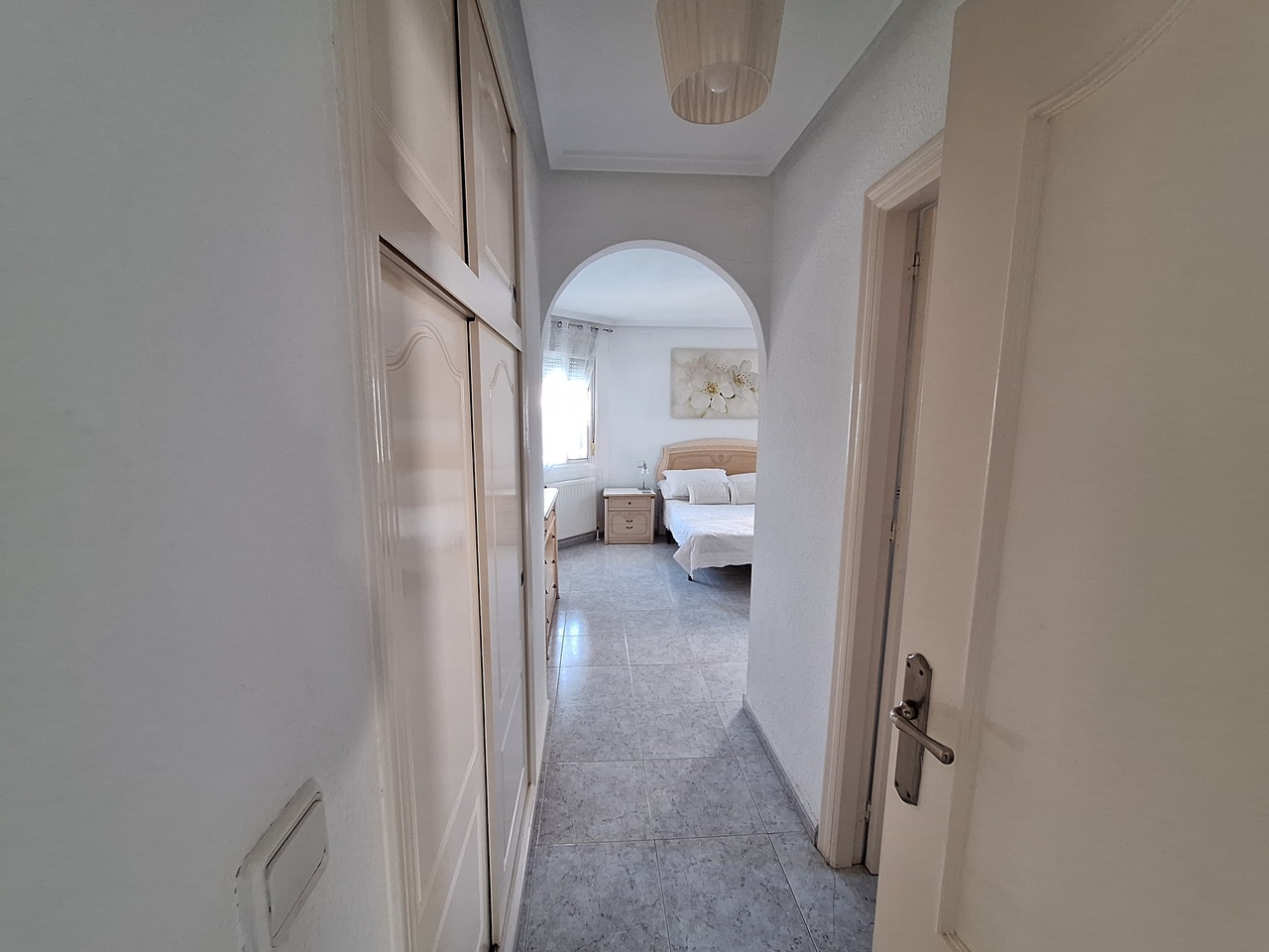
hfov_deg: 106.2
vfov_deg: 89.9
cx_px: 634
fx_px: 477
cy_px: 476
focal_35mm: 13
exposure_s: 1/33
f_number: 2.2
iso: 160
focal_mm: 1.74
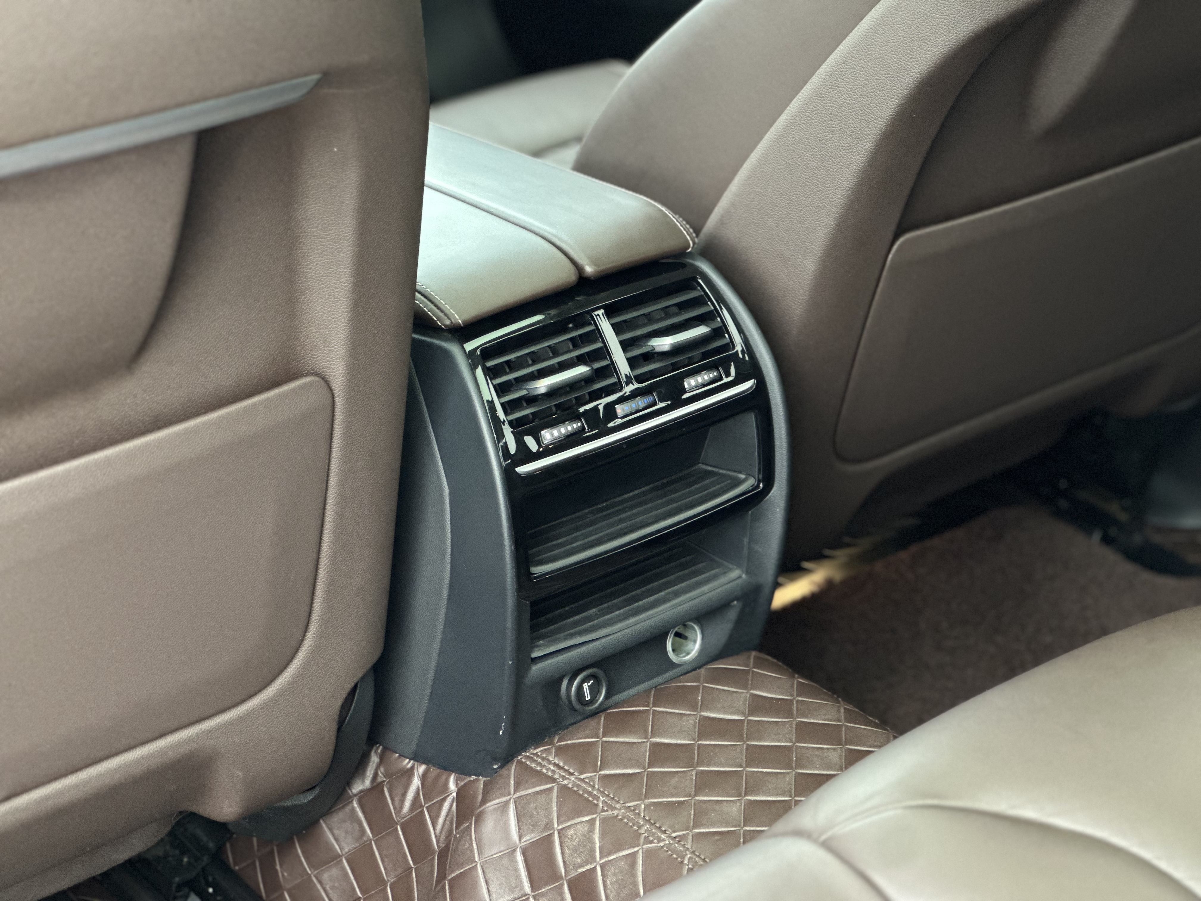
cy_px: 450
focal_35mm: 77
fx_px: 2672
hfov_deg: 25.3
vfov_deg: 19.1
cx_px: 600
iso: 400
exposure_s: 1/20
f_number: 2.8
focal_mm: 9
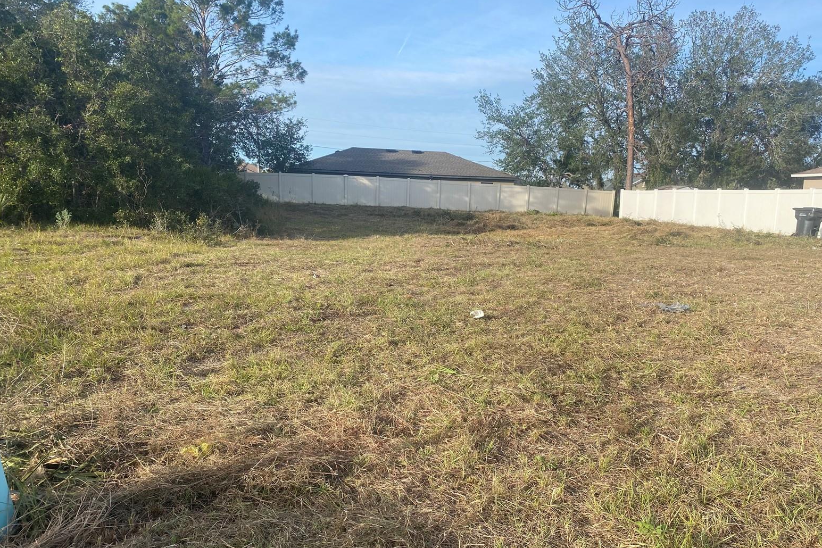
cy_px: 305
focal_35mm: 28
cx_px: 416
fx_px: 639
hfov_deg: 65.5
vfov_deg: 46.3
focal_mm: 4.25
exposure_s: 1/1232
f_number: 1.8
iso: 32
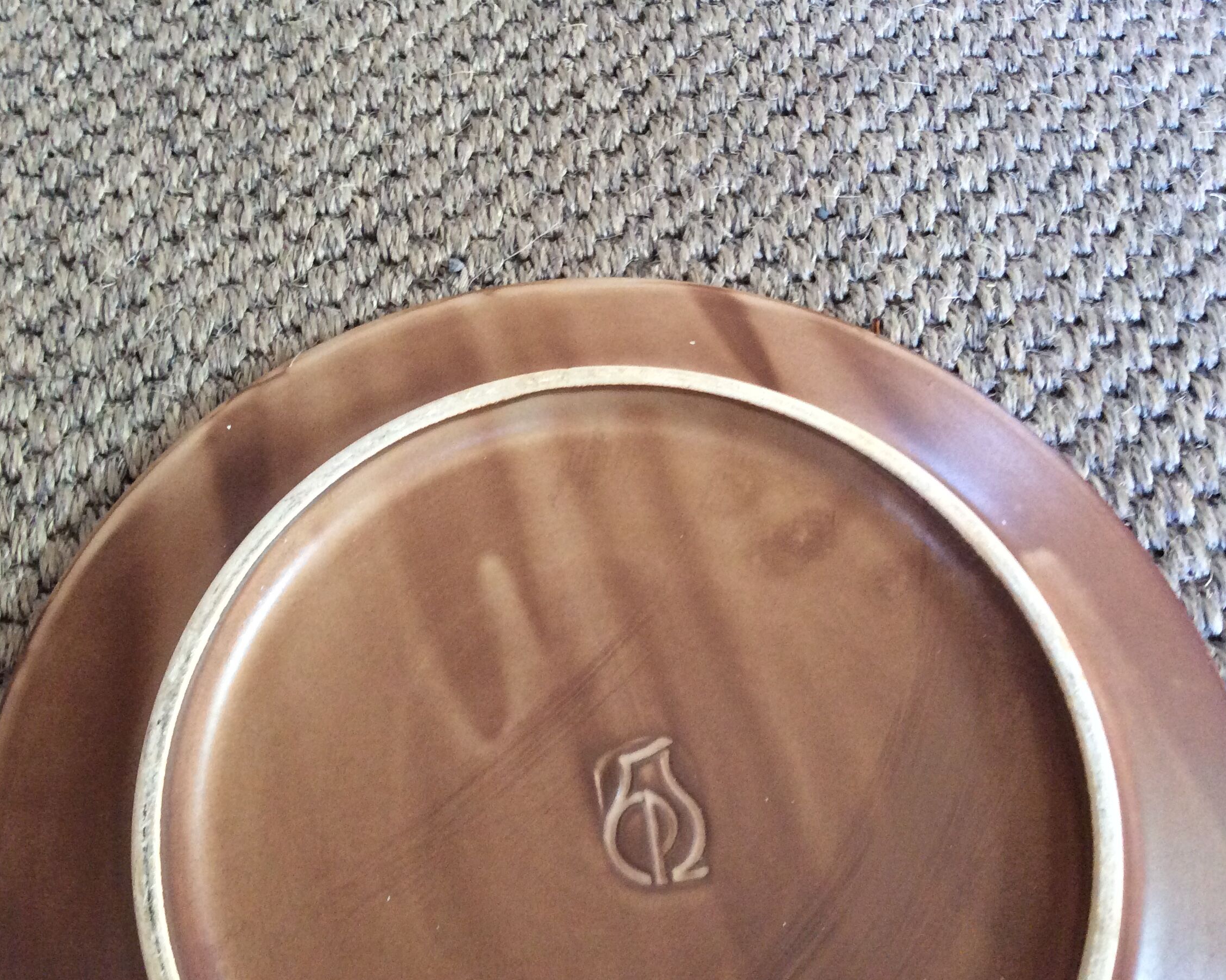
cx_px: 575
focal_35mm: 36
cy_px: 491
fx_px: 1306
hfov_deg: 50.3
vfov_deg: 41.1
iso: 200
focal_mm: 3.3
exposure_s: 1/25
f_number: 2.4
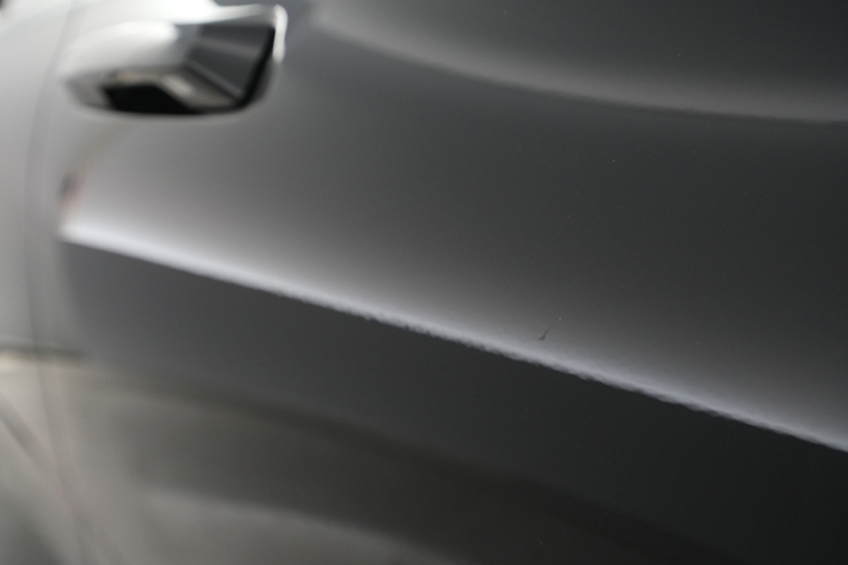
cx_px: 424
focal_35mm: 28
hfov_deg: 65.5
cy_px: 282
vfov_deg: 46.4
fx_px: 659
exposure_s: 1/100
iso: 2500
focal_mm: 28
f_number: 4.5
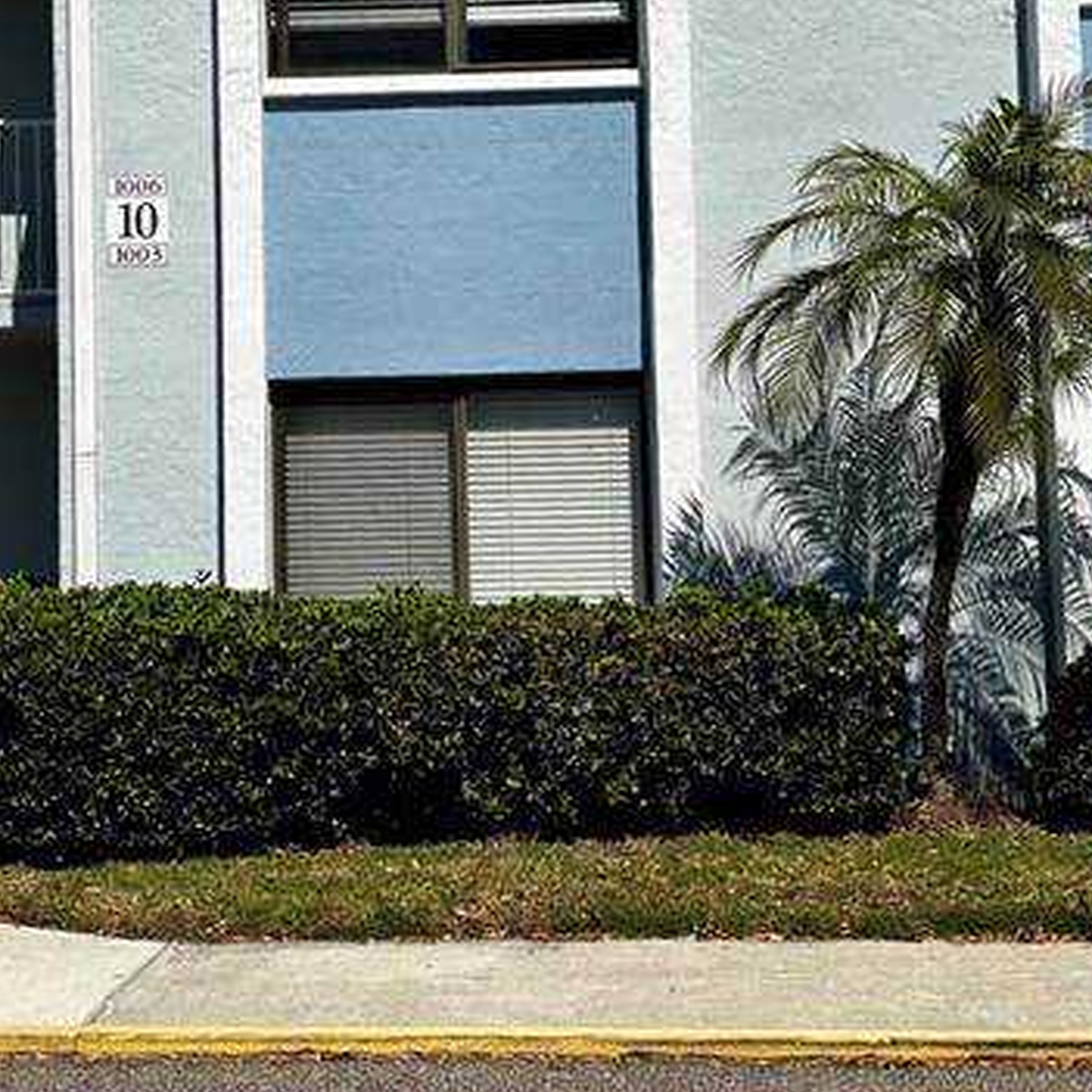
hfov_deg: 25.6
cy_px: 345
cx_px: 389
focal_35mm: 67
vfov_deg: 25.6
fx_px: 2391
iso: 50
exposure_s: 1/6711
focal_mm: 5.96
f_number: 1.6
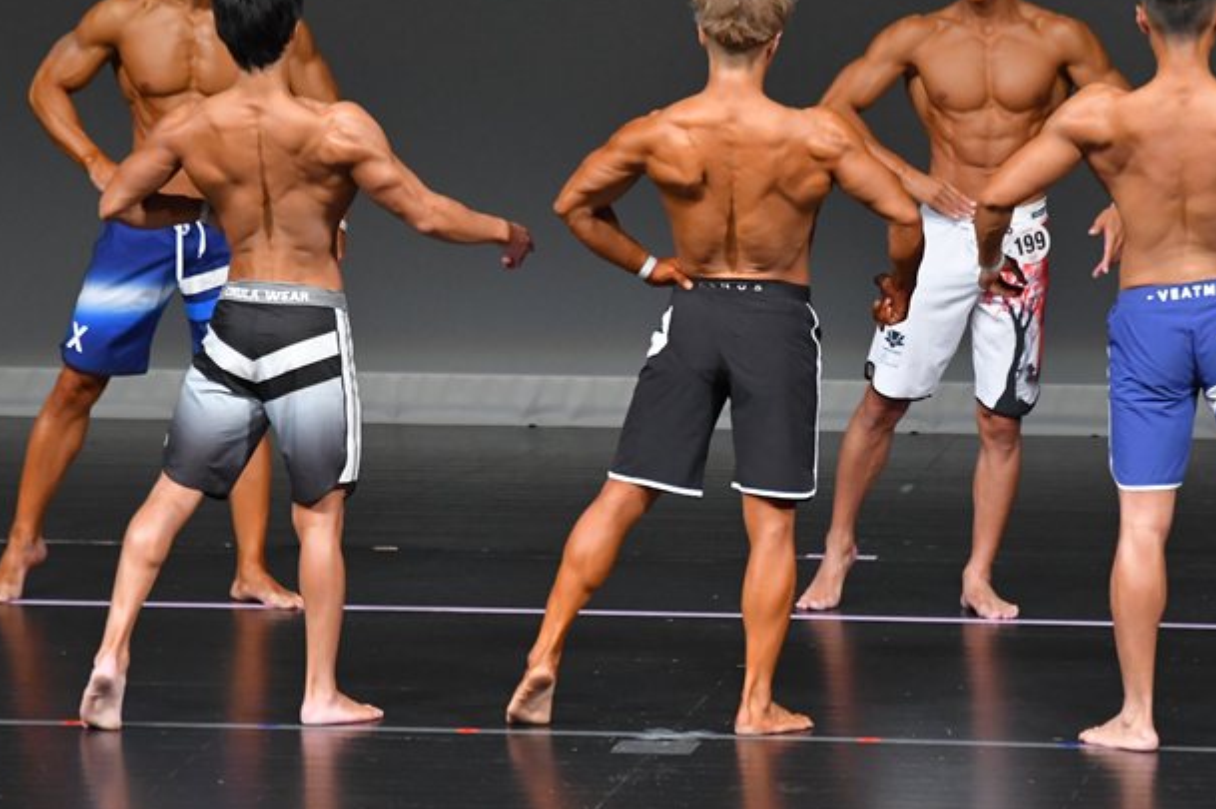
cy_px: 326
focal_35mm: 382
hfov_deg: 5.4
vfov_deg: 3.6
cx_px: 680
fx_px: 12892
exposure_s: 1/400
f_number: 5.6
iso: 4000
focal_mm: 200
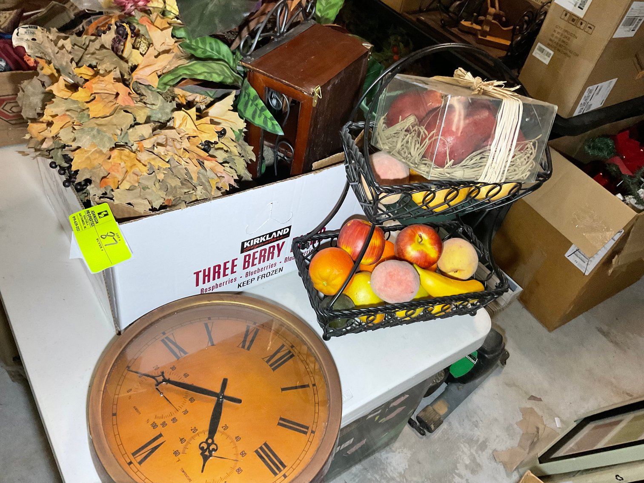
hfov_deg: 61.7
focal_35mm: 29
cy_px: 242
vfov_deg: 48.2
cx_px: 322
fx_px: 540
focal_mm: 3
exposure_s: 1/60
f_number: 1.8
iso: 200
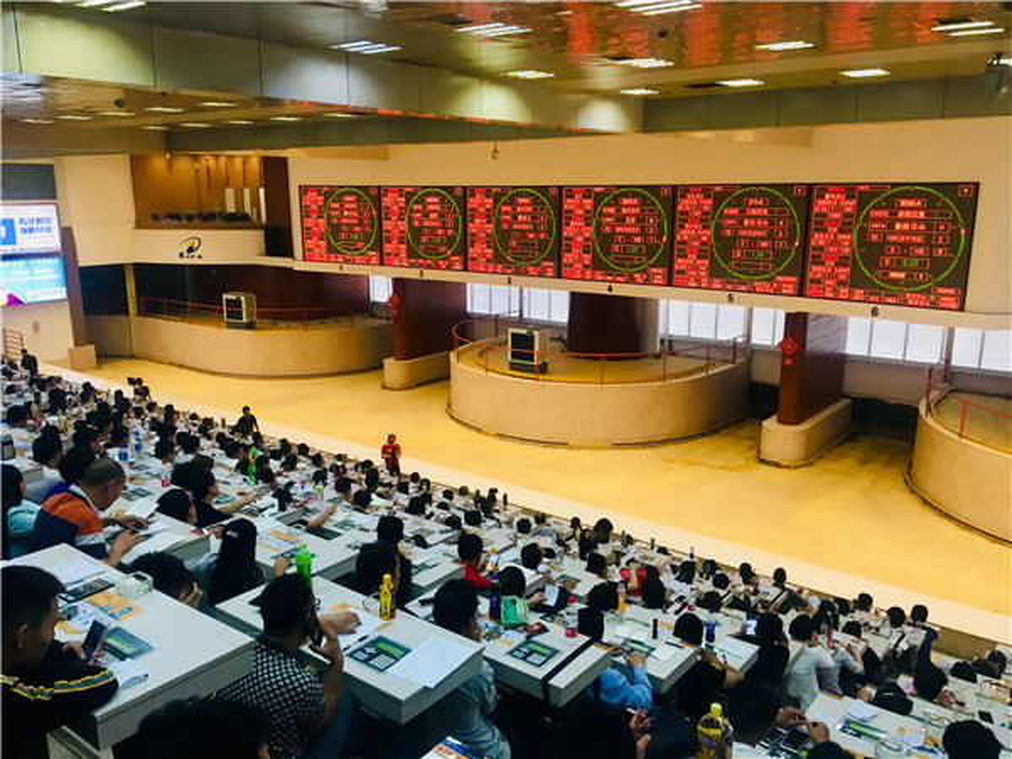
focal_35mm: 29
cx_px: 506
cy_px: 380
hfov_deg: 61.7
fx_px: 848
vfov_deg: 48.2
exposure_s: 1/33
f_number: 2.2
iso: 64
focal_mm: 4.15
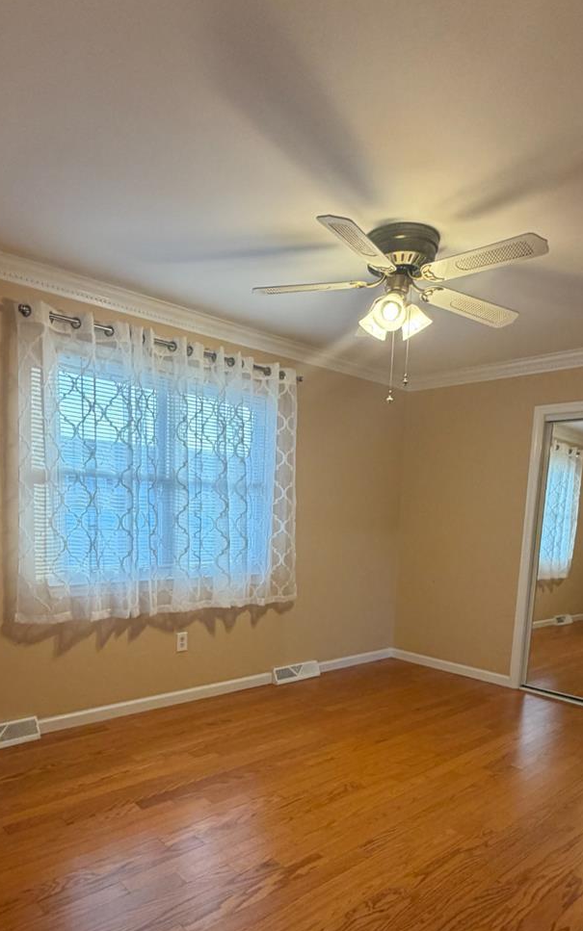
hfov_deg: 53.0
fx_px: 584
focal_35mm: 23
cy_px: 609
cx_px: 283
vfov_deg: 75.1
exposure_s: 1/60
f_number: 2.2
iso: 160
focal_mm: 2.22
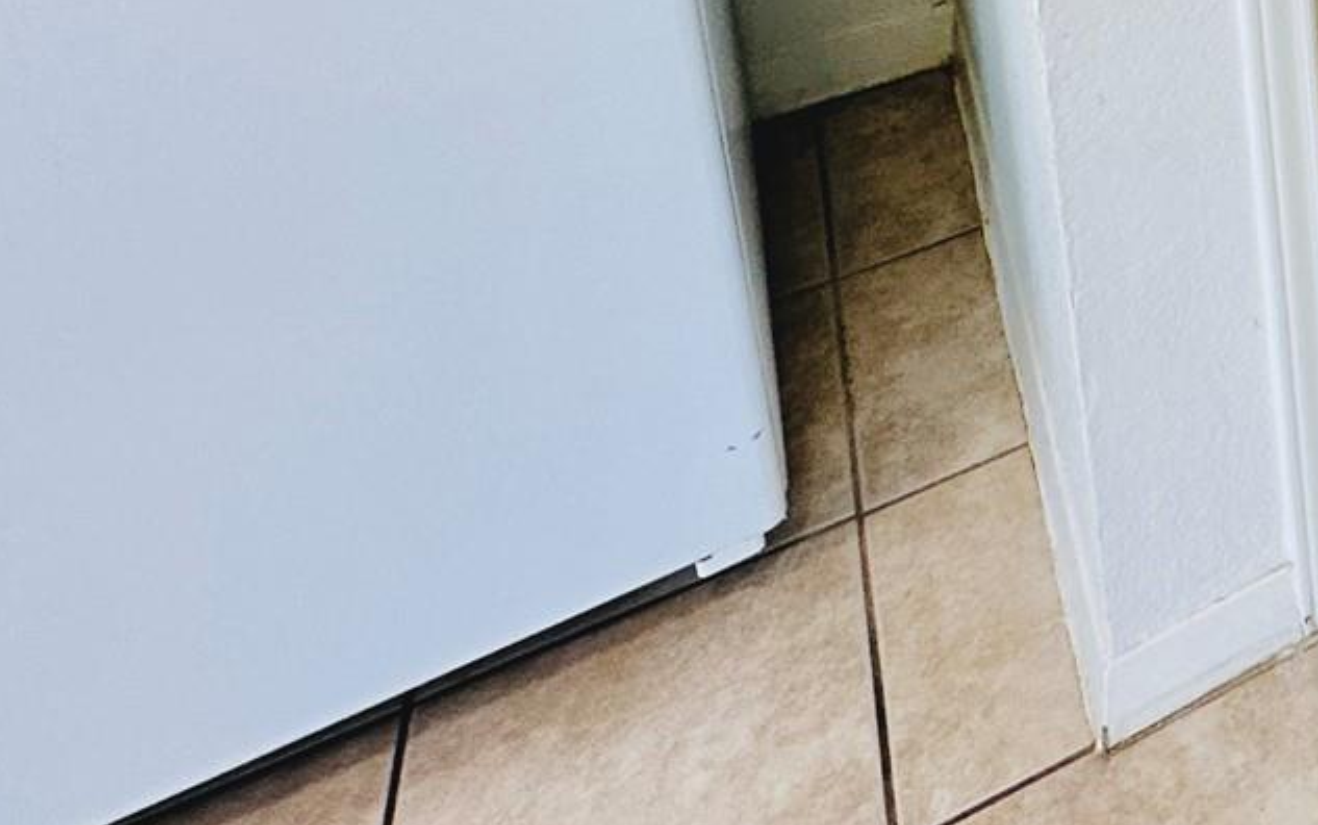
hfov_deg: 31.0
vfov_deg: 19.6
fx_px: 1725
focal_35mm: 48
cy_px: -675
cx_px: 1774
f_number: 2.2
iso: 100
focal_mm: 2.22
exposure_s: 1/120
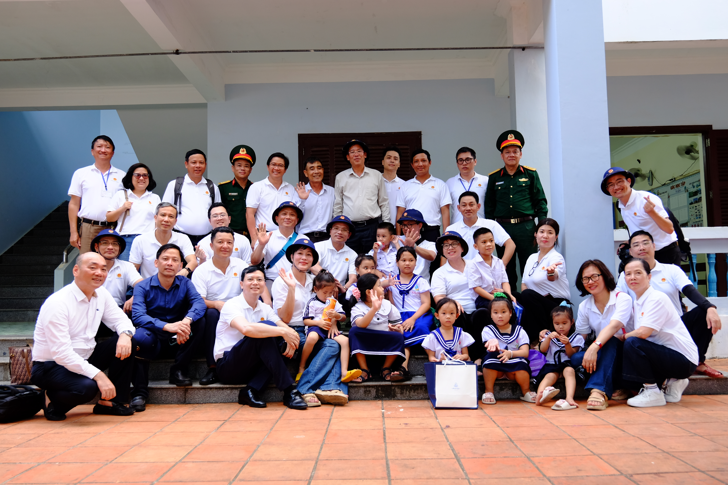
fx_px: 607
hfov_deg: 61.9
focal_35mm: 30
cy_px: 242
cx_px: 364
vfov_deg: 43.6
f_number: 3.6
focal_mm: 20
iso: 400
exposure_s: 1/140
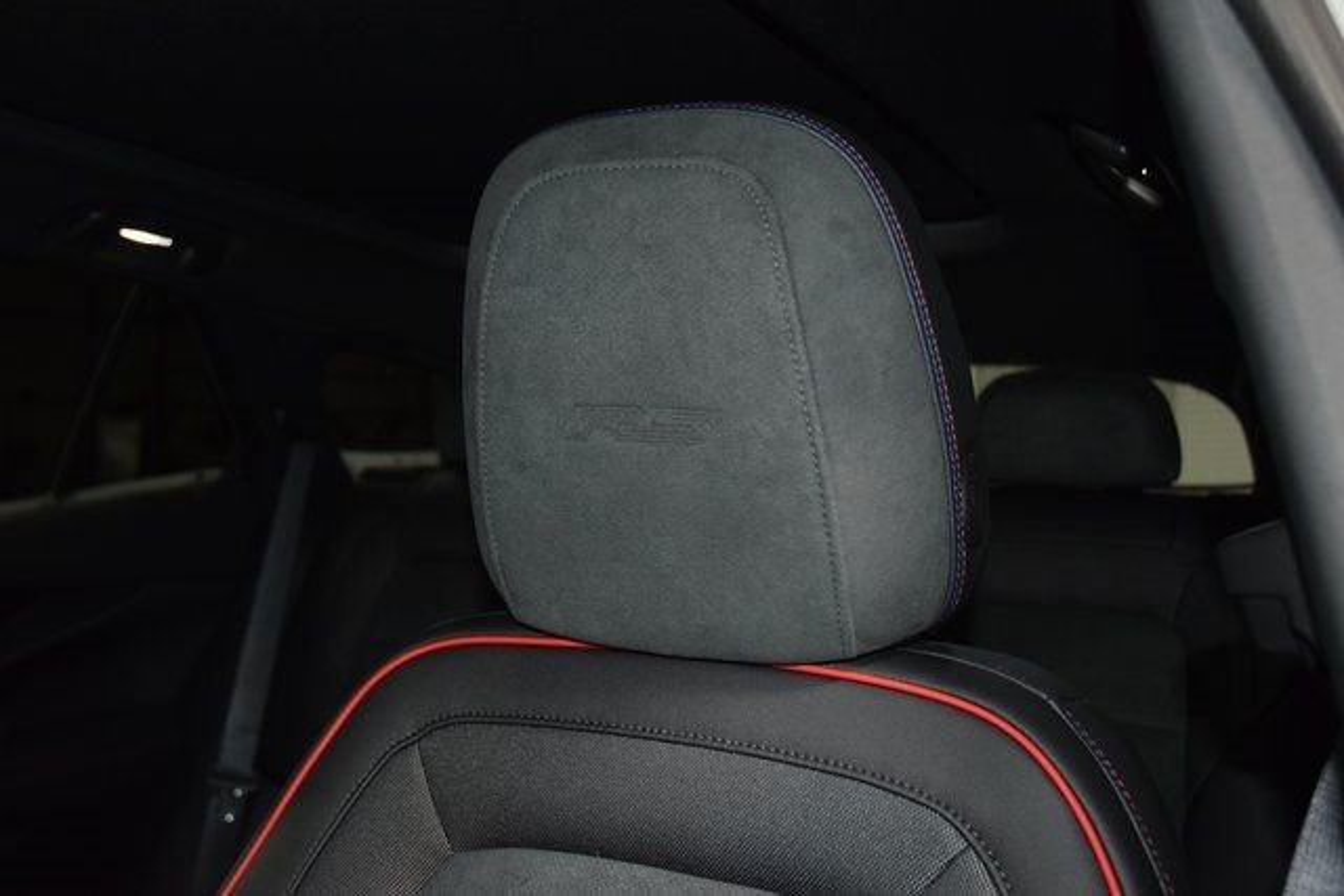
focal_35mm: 36
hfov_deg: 53.1
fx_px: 1344
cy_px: 448
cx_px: 672
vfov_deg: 36.9
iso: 1800
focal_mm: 24
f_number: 3.8
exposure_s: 1/50
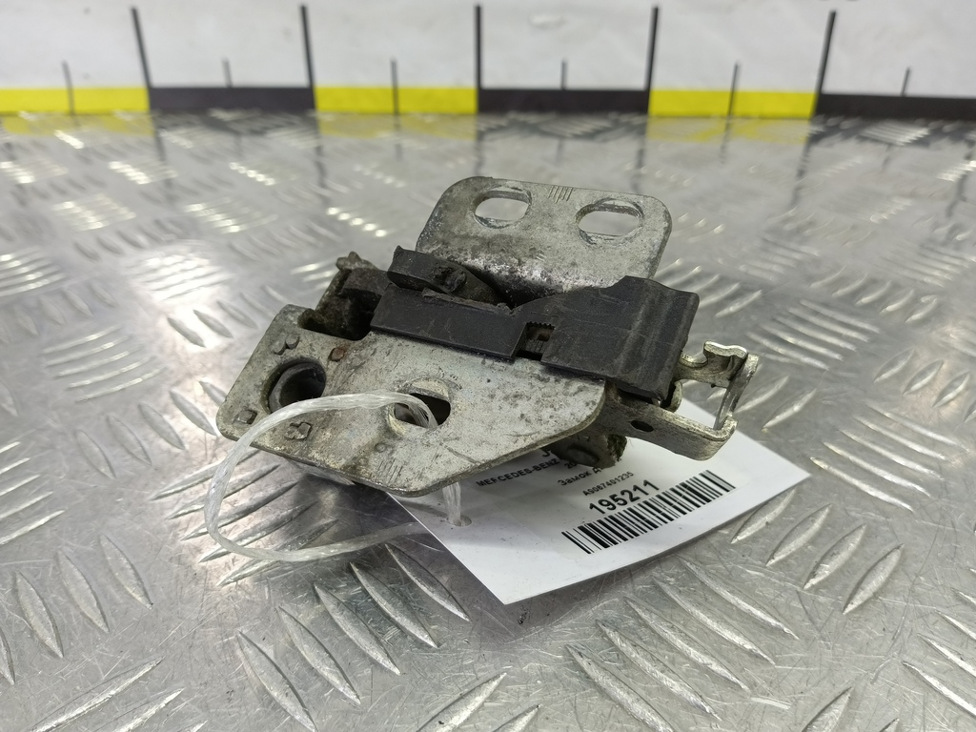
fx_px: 648
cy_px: 366
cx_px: 488
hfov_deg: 73.9
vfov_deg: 58.9
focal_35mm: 23
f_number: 1.6
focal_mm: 4.11
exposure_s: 1/50
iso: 147
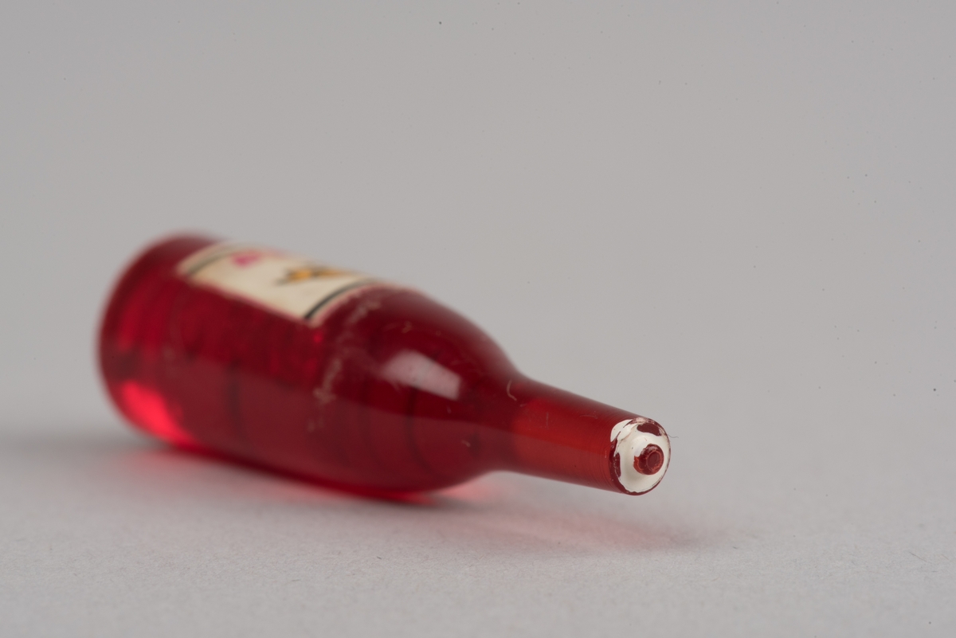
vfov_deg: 13.1
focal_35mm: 105
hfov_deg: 19.4
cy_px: 319
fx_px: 2789
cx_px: 478
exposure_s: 1/160
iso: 400
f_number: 25
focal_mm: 105
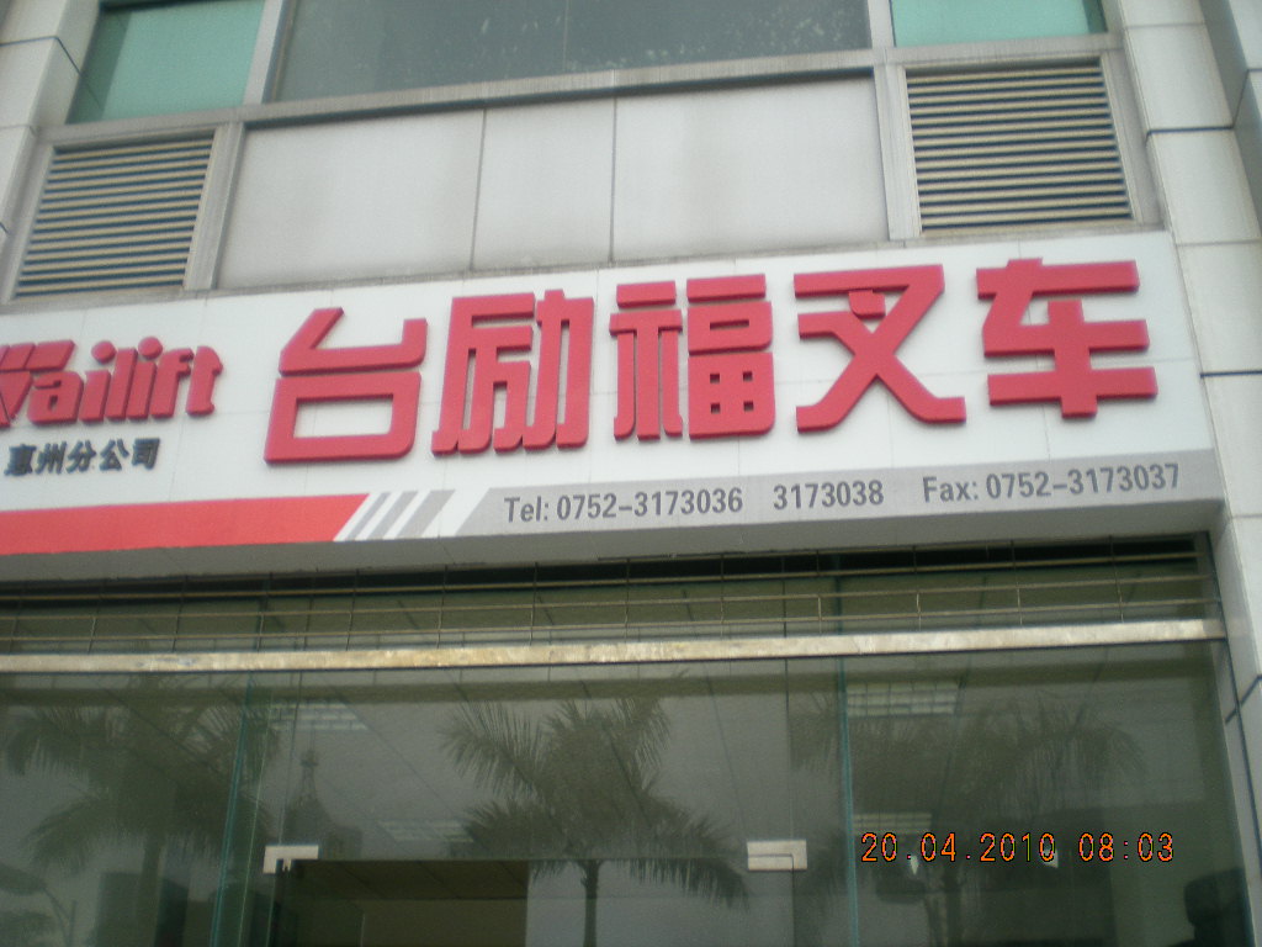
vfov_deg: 37.7
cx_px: 631
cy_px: 474
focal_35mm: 38
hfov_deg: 49.0
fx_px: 1385
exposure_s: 1/152
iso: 50
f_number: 3.1
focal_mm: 6.3
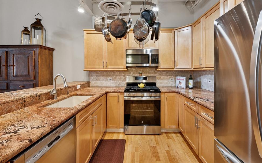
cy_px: 74
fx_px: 114
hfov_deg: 97.8
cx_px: 134
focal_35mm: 16
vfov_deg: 71.1
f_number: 11
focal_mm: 15
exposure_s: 1/3.33
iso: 800
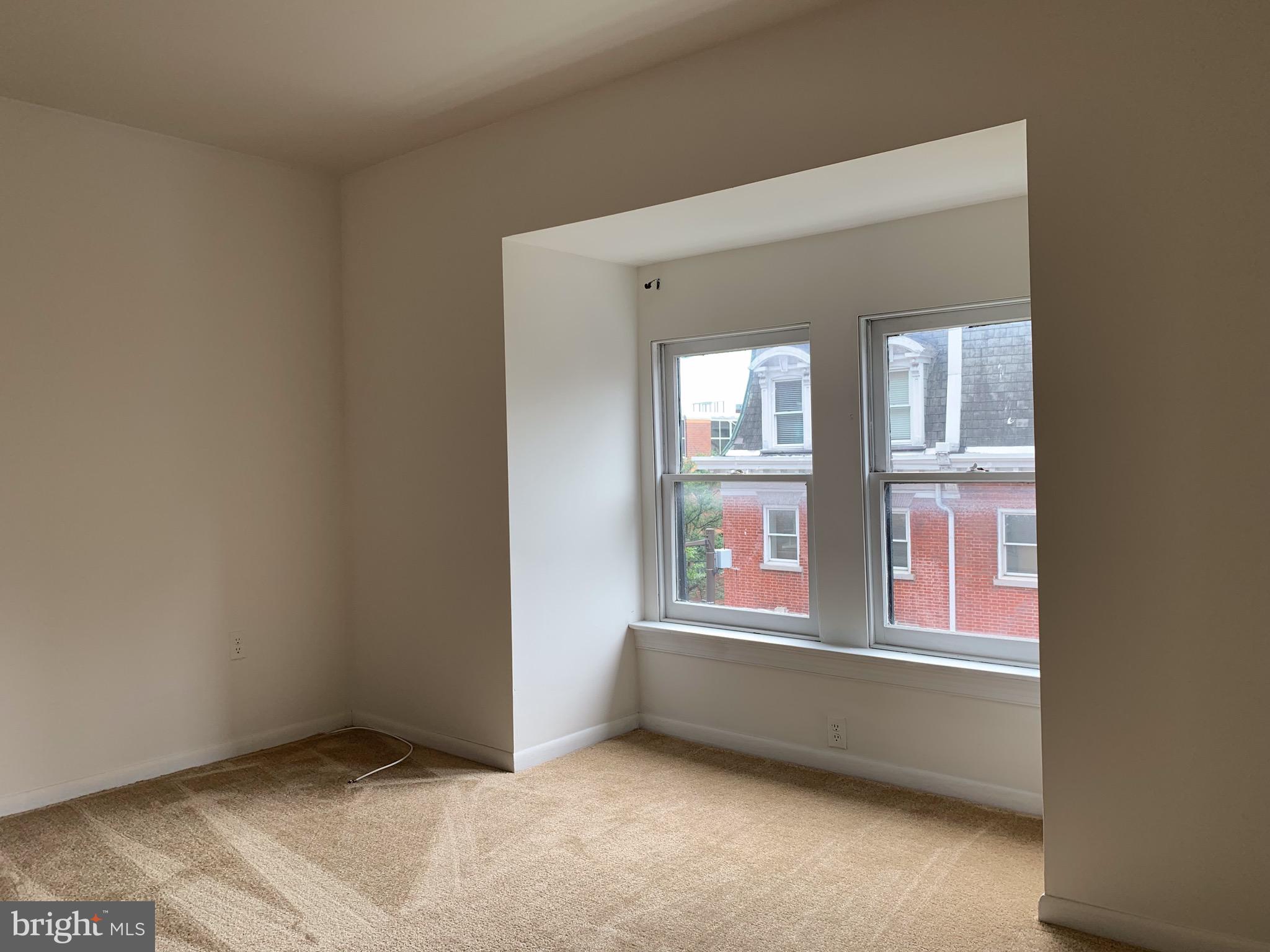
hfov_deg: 67.3
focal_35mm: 26
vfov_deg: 53.1
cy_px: 476
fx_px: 954
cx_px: 635
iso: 25
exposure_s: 1/159
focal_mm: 4.25
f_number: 1.8
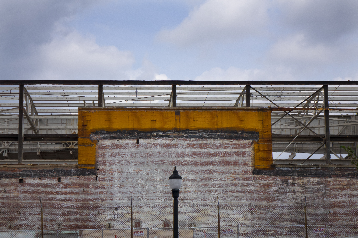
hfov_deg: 19.1
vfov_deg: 12.8
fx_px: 1064
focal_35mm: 107
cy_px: 119
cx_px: 179
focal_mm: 39.2
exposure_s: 1/800
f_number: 4.5
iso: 100
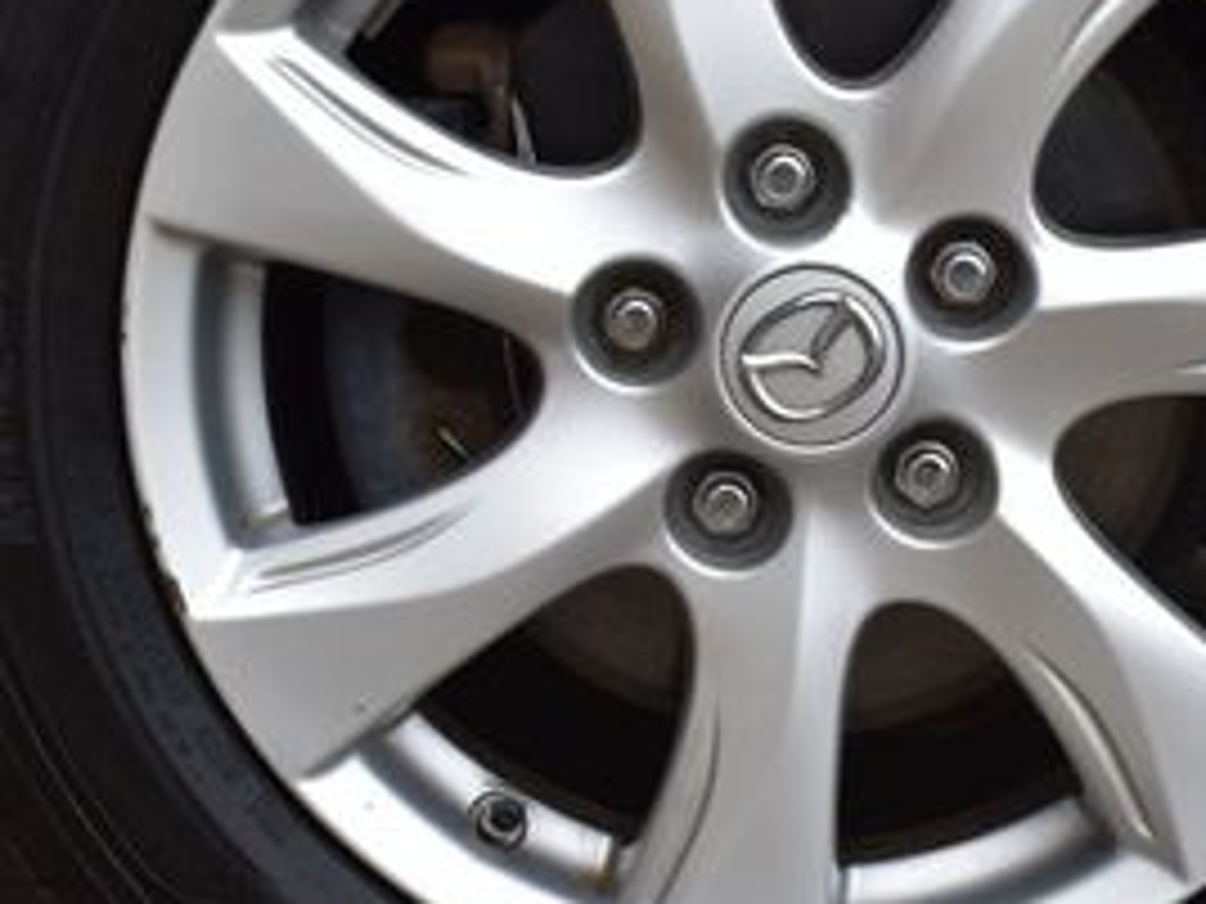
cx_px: 972
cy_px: 463
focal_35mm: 117
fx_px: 4076
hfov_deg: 16.7
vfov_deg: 12.7
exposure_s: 1/200
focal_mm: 34
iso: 400
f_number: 10
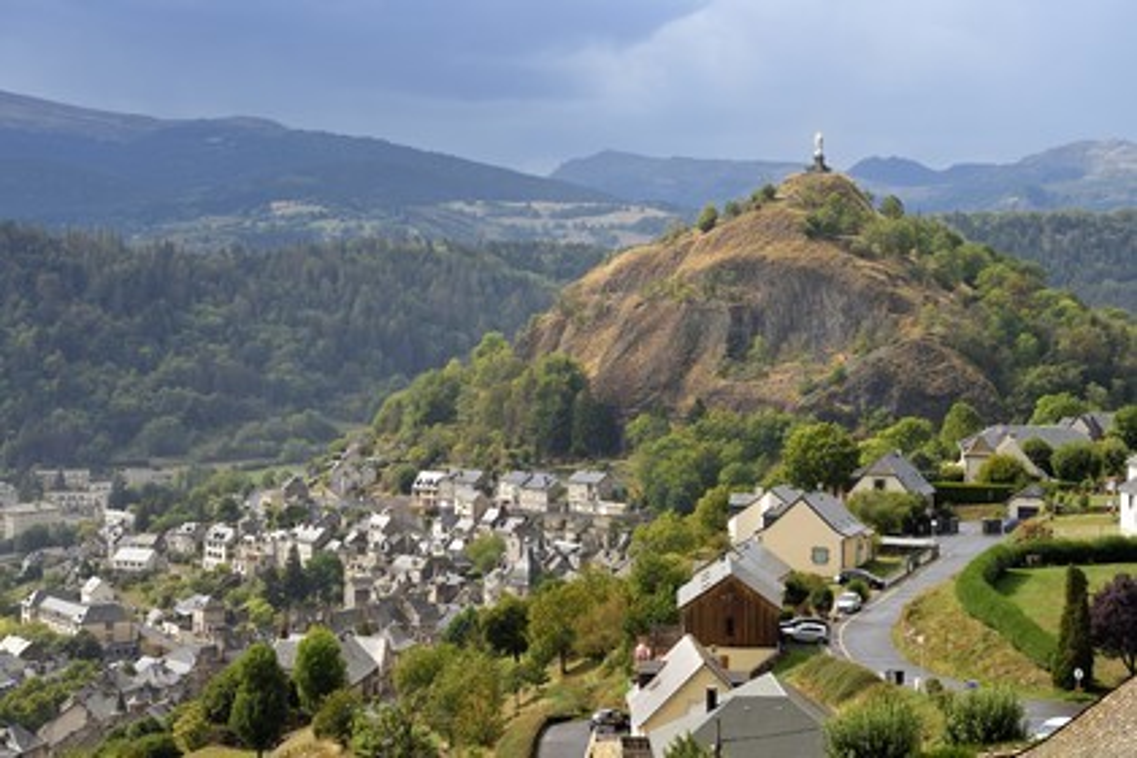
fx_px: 2211
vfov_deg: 19.5
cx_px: 568
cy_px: 379
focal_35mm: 70
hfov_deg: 28.8
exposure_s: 1/200
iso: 200
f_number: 13
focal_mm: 70
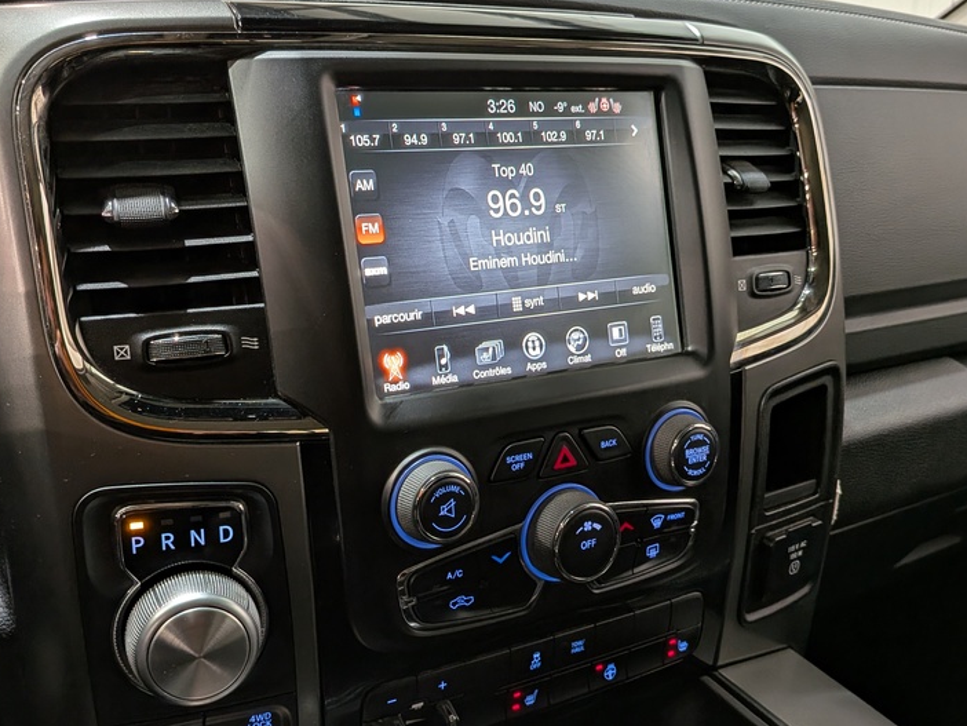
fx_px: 978
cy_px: 426
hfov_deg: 52.6
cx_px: 486
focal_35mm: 35
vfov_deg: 40.6
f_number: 1.7
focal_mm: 4.53
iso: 76
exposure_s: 1/33.3
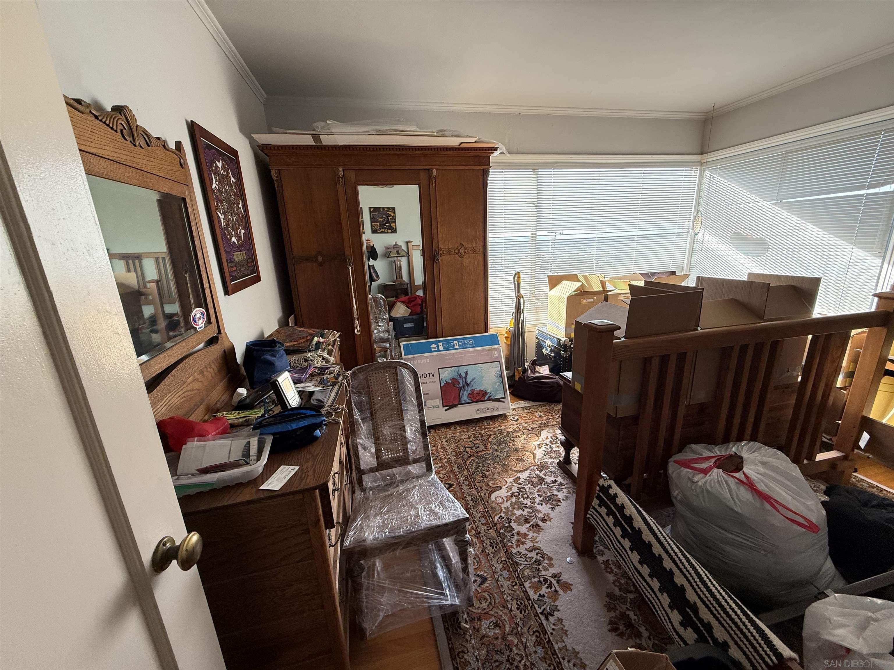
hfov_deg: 102.1
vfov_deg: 85.7
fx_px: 362
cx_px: 447
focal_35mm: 14
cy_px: 335
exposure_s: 1/99
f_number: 2.2
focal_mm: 2.22
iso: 125
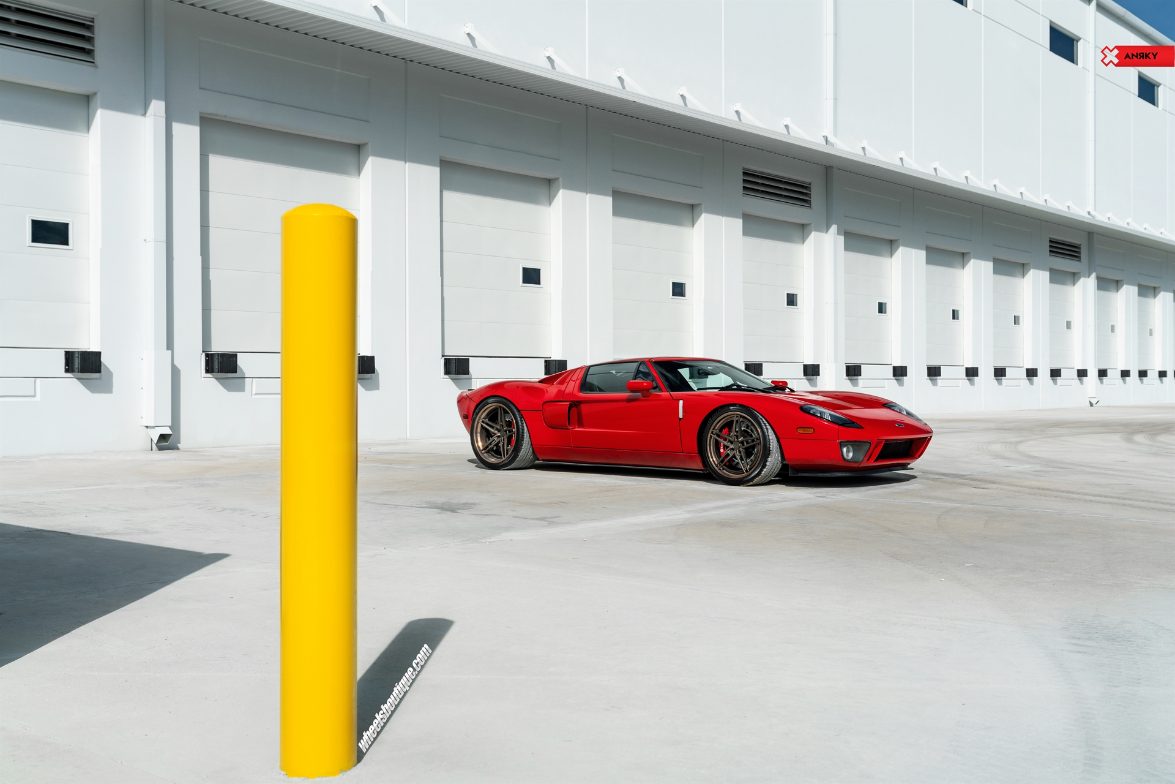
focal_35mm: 37
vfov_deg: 35.9
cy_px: 392
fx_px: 1208
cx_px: 588
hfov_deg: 51.9
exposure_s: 1/640
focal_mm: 37
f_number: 6.3
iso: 100
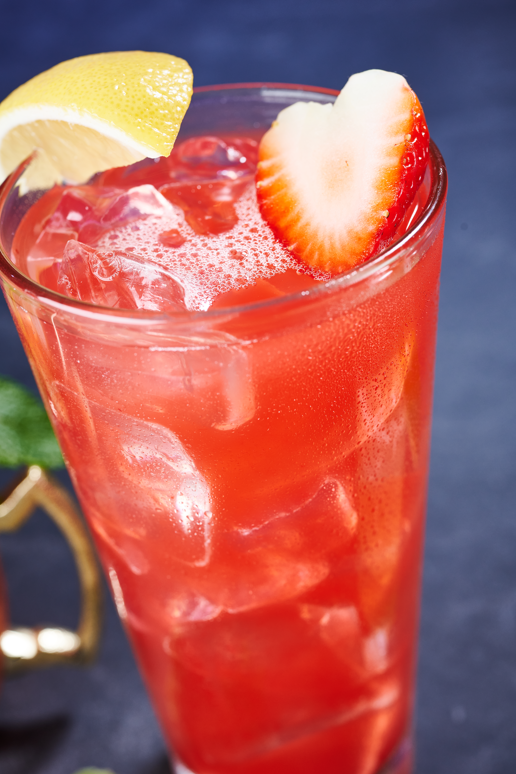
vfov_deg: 38.2
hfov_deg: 26.0
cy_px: 375
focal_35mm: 52
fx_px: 1118
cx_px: 248
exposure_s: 1/160
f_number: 9
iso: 200
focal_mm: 50
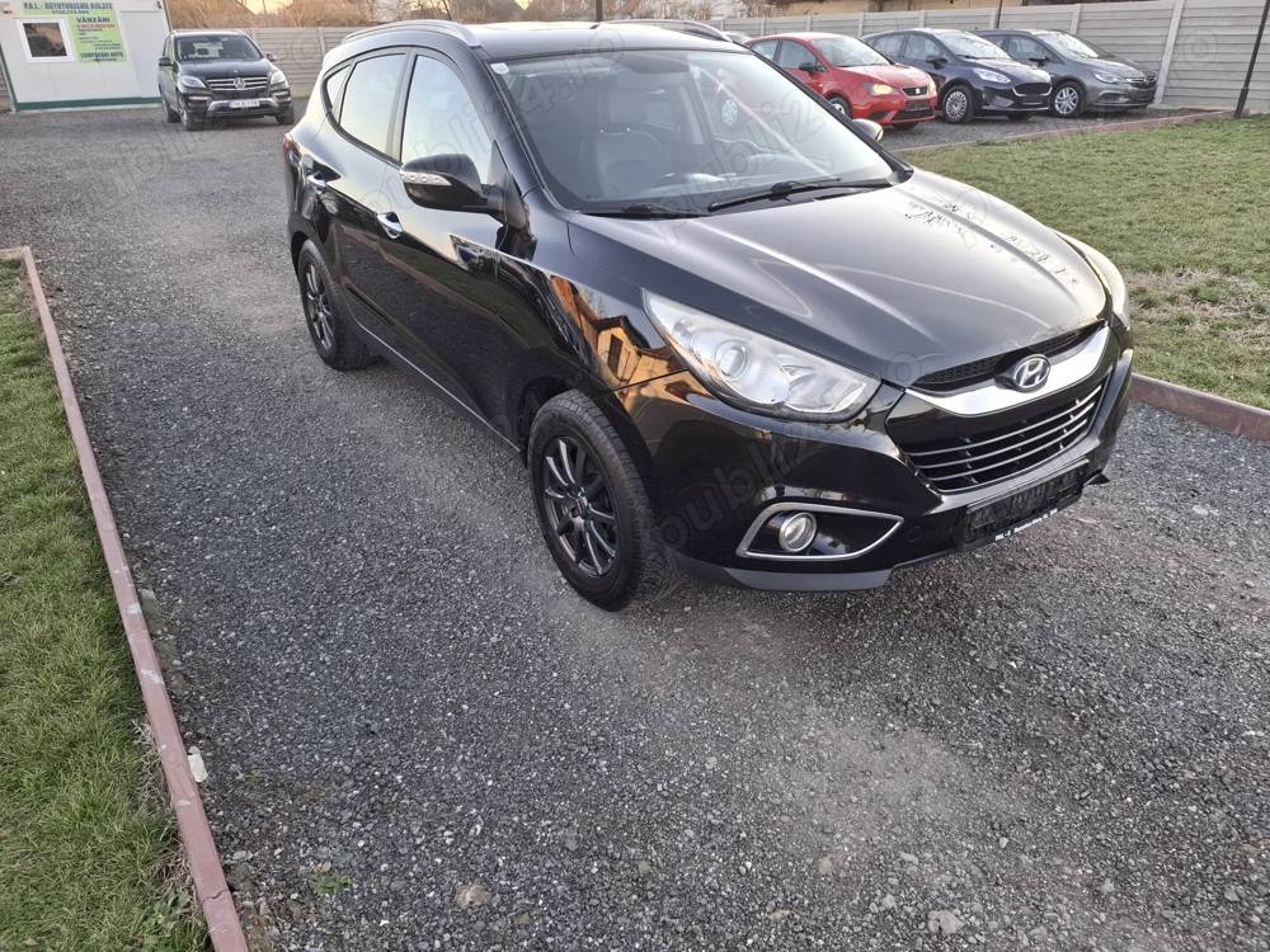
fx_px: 844
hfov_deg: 73.9
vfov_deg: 58.9
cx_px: 635
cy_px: 476
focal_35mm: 23
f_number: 1.8
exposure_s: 1/100
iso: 64
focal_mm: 5.54
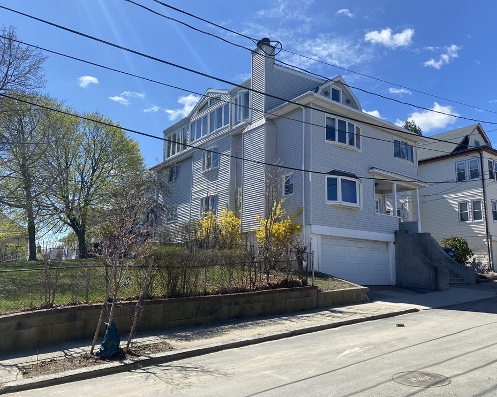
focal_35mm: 28
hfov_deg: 62.1
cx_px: 274
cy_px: 203
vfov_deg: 51.5
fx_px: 412
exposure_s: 1/2625
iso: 32
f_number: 1.8
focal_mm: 4.25
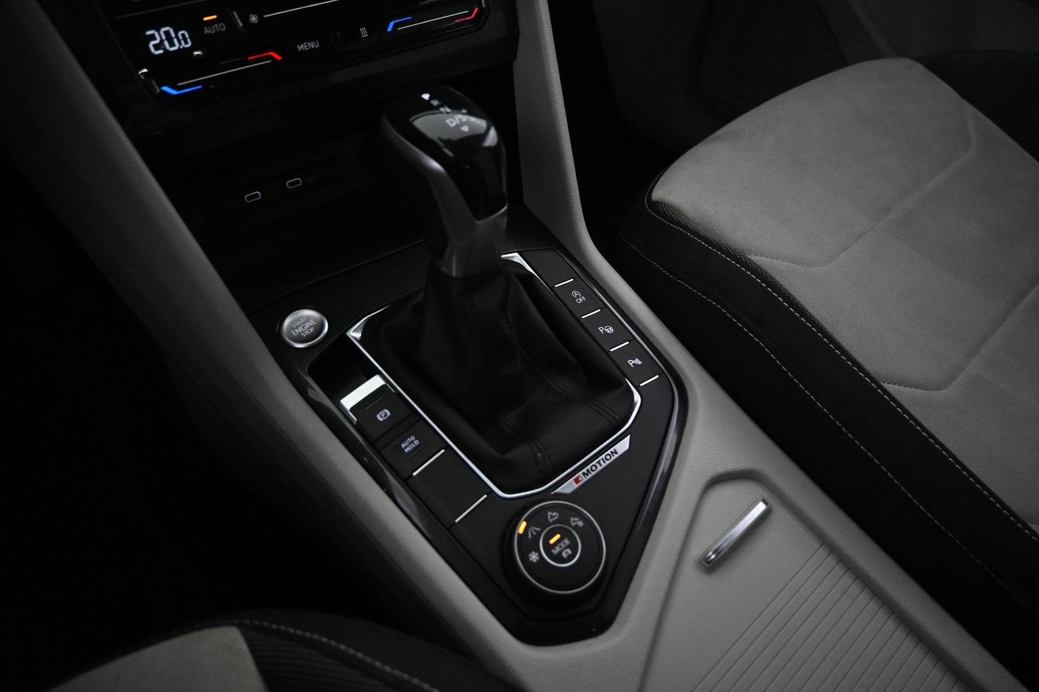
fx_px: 693
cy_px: 346
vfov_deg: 53.1
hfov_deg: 73.7
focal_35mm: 24
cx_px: 520
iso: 4000
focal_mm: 16
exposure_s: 1/160
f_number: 3.5
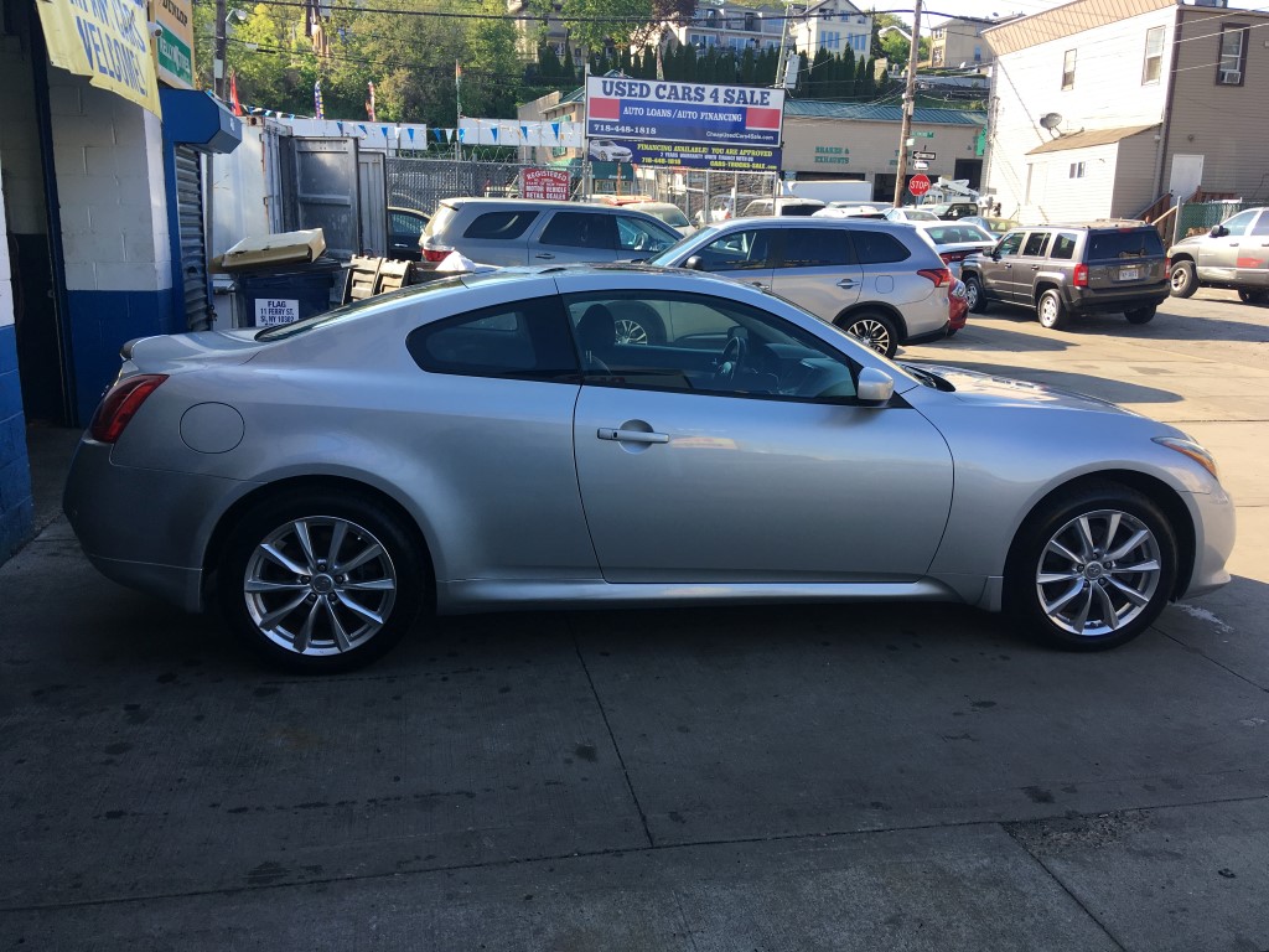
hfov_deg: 61.7
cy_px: 476
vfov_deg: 48.2
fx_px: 1063
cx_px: 634
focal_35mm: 29
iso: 25
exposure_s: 1/386
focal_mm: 4.15
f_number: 2.2
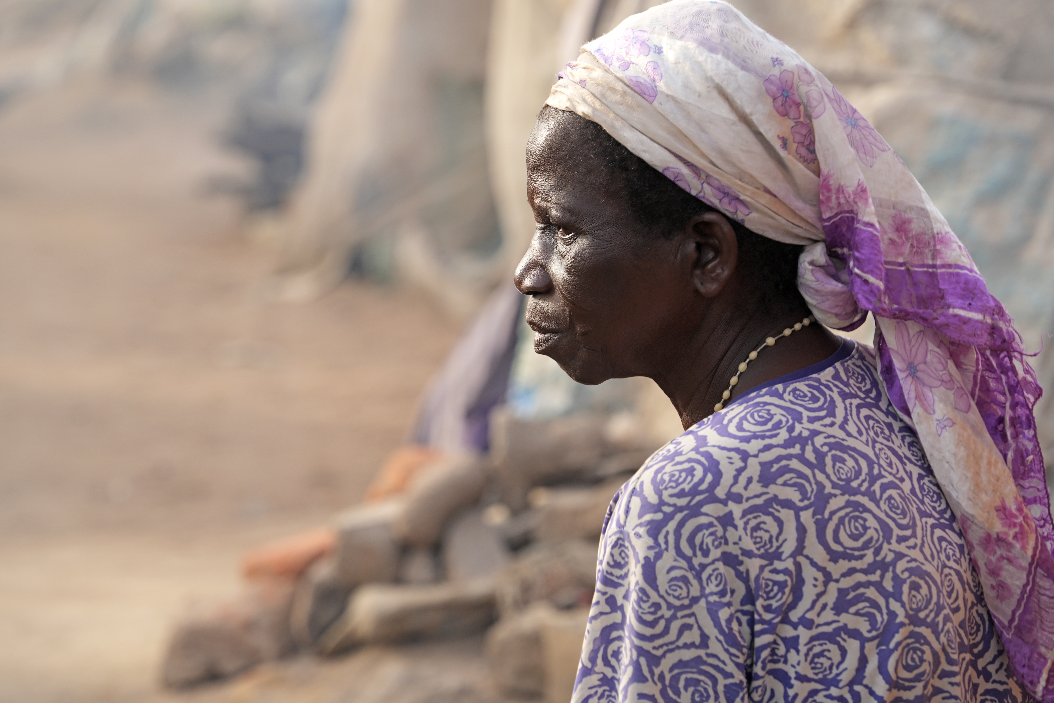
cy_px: 352
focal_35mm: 200
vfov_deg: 6.9
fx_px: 5855
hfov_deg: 10.3
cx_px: 527
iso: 200
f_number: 8
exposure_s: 1/100
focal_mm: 200
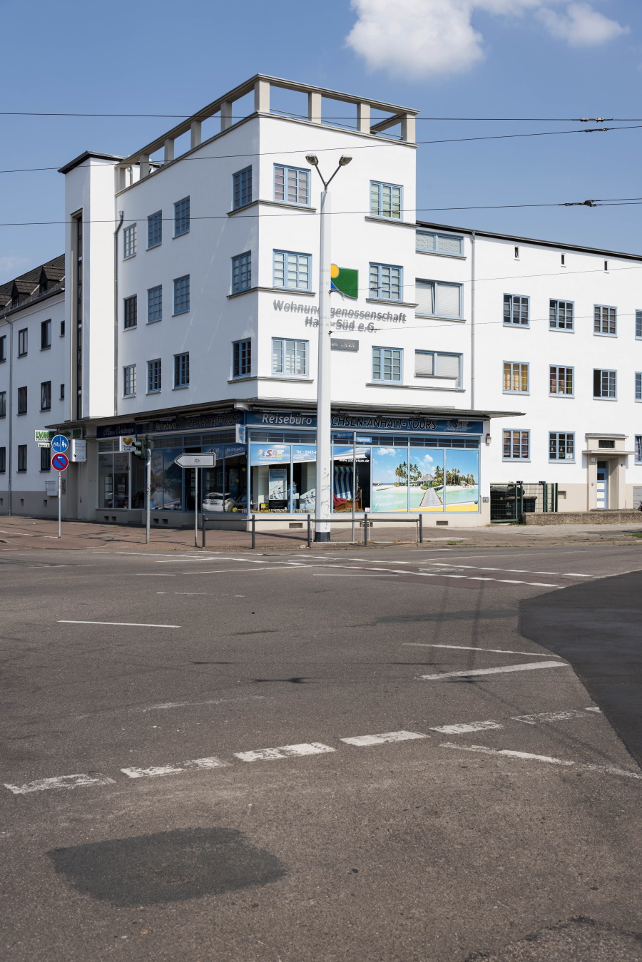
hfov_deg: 33.4
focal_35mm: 40
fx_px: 1069
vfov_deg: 48.4
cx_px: 321
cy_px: 481
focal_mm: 40
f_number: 8
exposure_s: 1/250
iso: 100
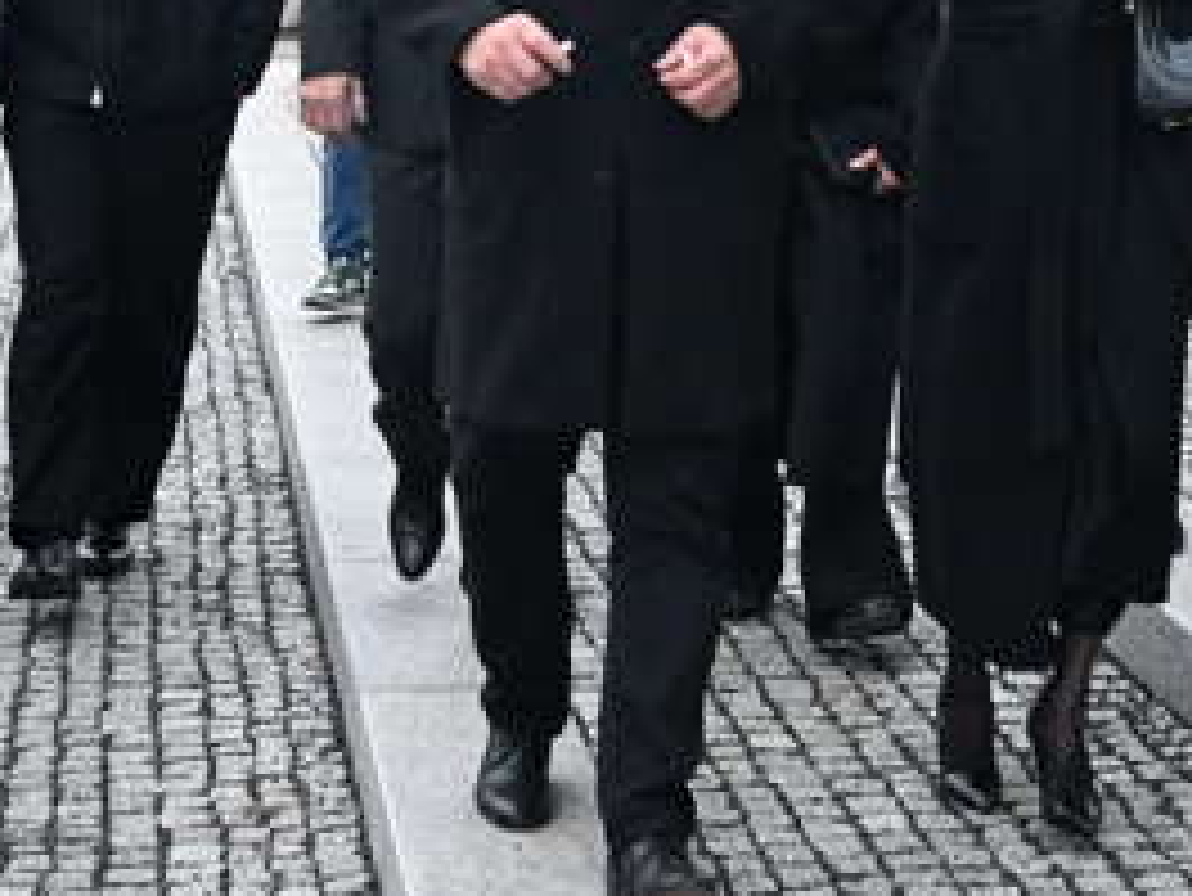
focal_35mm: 105
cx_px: 1282
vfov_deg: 14.0
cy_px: 90
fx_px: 3617
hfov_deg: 18.1
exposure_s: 1/200
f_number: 4.5
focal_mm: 28
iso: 3200
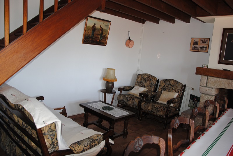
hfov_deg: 67.3
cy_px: 78
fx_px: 175
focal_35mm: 27
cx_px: 116
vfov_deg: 48.0
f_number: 3.5
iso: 200
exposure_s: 1/60
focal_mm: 18
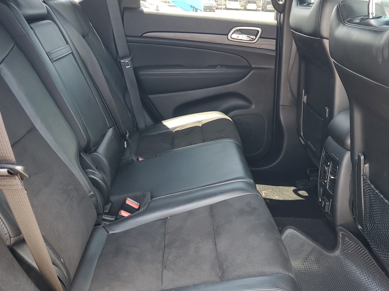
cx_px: 208
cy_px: 158
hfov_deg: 52.6
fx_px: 393
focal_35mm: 35
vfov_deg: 40.6
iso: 62
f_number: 1.5
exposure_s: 1/60.2
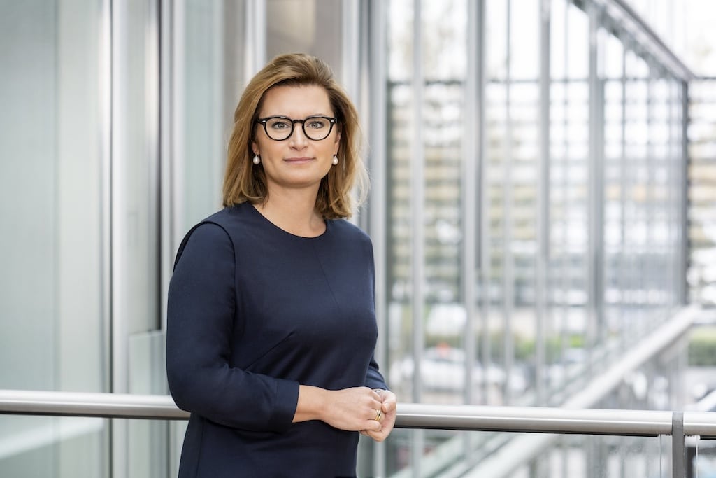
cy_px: 239
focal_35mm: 85
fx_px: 1691
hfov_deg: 23.9
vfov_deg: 16.1
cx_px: 358
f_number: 3.2
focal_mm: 85
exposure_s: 1/160
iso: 800
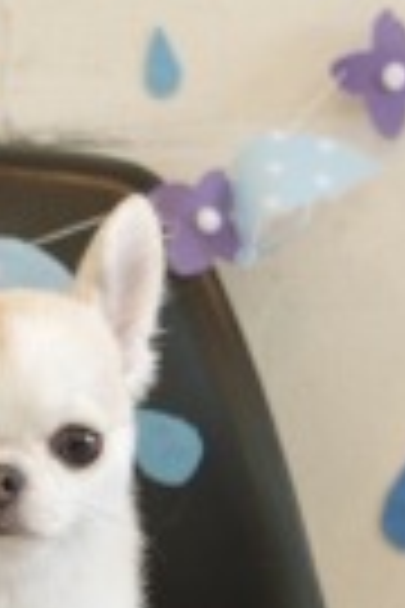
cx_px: -27
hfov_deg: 7.2
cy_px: 315
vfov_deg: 10.8
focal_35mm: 190
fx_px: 3206
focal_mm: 43
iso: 800
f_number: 4.5
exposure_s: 1/100
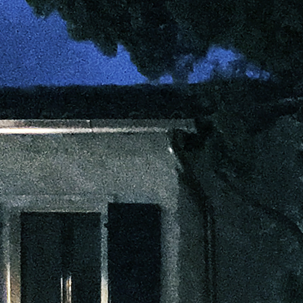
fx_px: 1654
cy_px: 374
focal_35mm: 167
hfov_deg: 8.9
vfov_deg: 10.3
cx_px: 859
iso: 500
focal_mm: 4.15
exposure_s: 1/17
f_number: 2.2
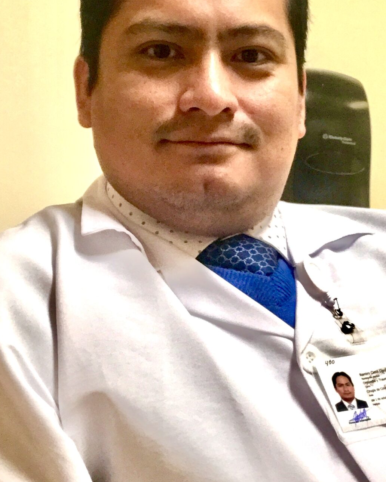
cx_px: 267
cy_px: 263
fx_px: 885
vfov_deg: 30.5
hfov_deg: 24.4
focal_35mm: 62
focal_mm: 2.87
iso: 160
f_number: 2.2
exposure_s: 1/30
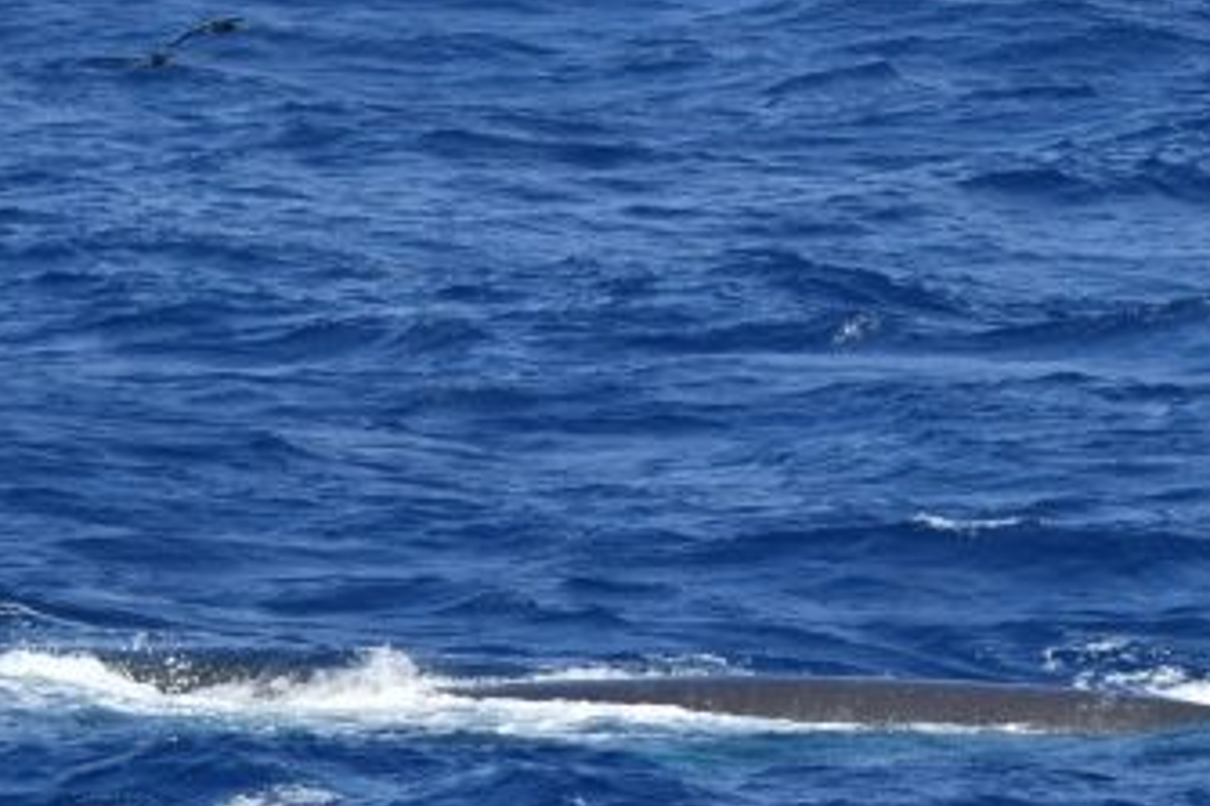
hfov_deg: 3.2
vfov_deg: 2.1
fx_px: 21668
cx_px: 480
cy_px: 396
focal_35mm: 645
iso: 1100
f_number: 5.6
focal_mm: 270
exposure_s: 1/8000
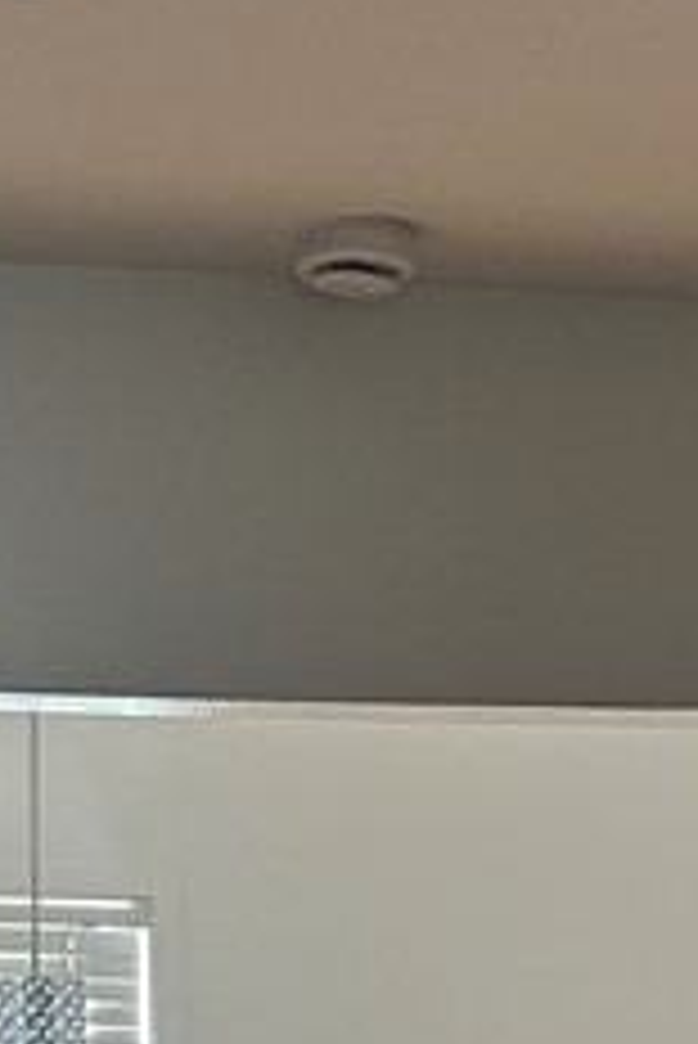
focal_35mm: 110
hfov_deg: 12.5
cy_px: 1670
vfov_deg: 16.5
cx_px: 230
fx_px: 3194
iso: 250
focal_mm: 6.86
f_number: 1.78
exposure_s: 1/67
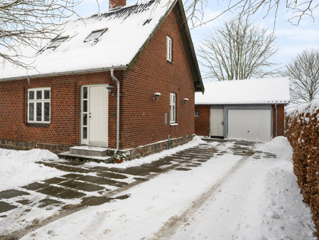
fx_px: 249
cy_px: 113
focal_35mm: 27
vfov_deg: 51.3
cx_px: 108
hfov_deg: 63.7
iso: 200
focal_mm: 21
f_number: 8
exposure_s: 1/80
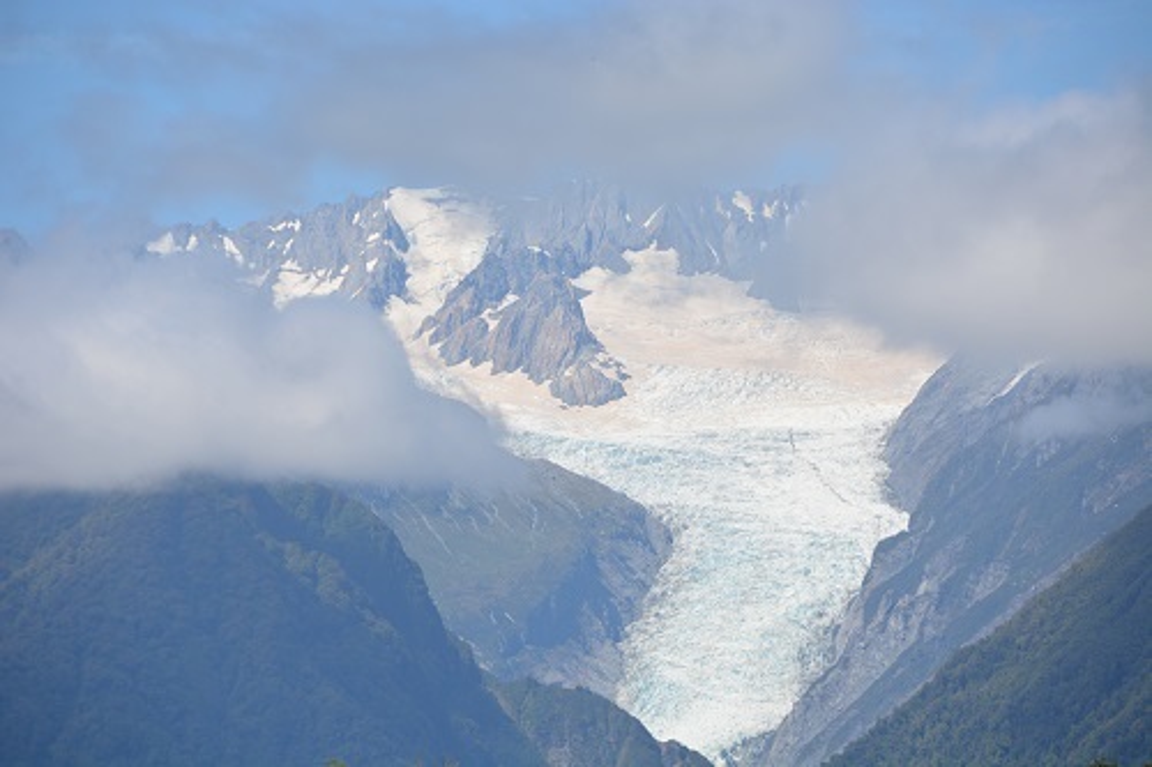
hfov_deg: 8.1
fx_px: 8157
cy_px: 384
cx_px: 576
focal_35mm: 255
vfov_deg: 5.4
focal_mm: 170
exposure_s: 1/1000
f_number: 8
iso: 200
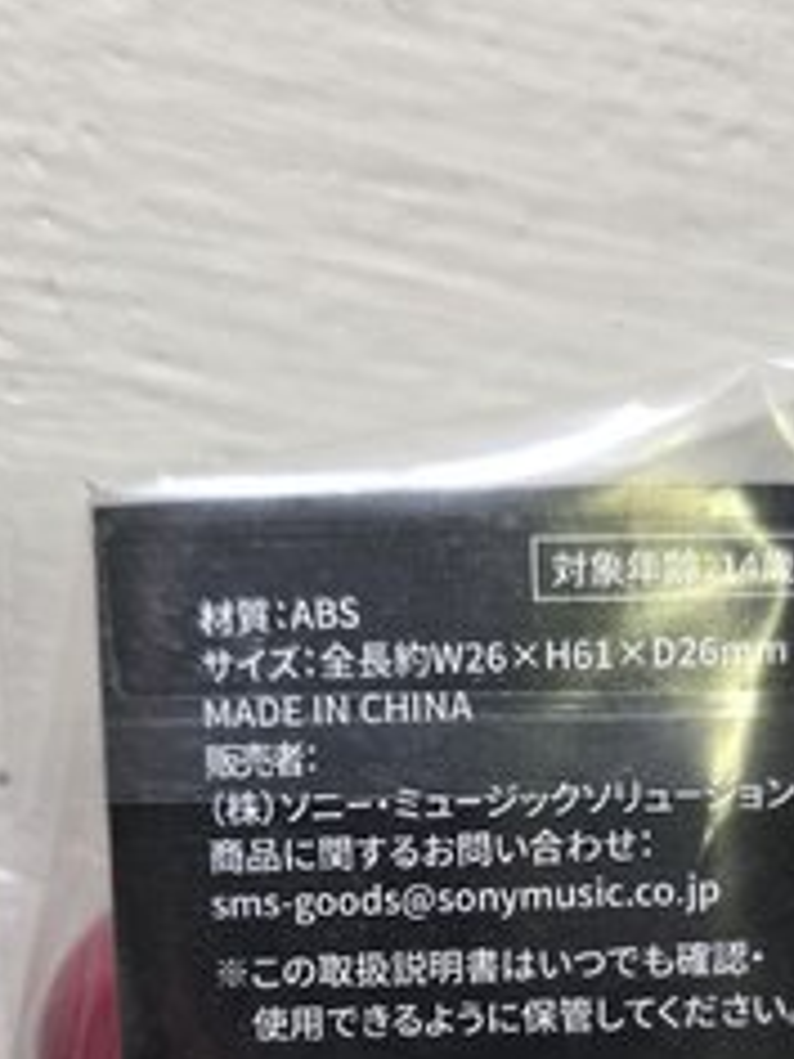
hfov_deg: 27.9
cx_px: 516
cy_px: 989
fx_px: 1590
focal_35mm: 52
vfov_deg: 34.4
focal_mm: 6.3
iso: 40
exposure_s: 1/51
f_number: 1.7
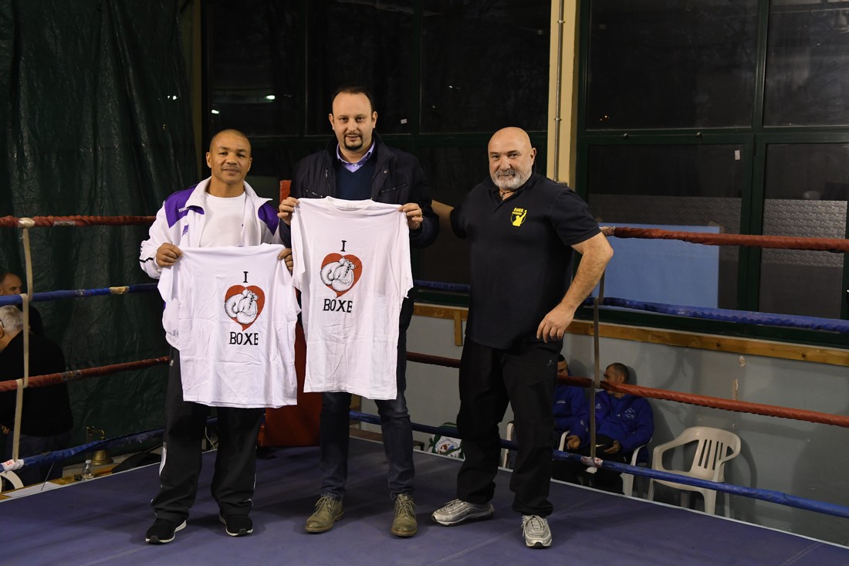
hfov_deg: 42.3
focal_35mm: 46
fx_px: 1096
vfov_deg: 28.9
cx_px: 424
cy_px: 283
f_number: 4.5
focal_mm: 31
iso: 2500
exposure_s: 1/160
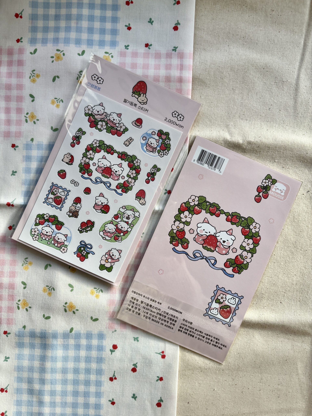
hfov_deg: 53.1
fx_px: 312
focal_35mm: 26
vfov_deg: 67.3
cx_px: 156
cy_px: 208
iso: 32
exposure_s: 1/132
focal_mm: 5.96
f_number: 1.6
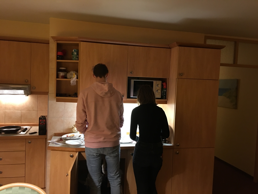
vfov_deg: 48.2
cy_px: 97
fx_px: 216
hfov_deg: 61.7
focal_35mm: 29
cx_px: 129
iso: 125
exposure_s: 1/8
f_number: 2.2
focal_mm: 4.15
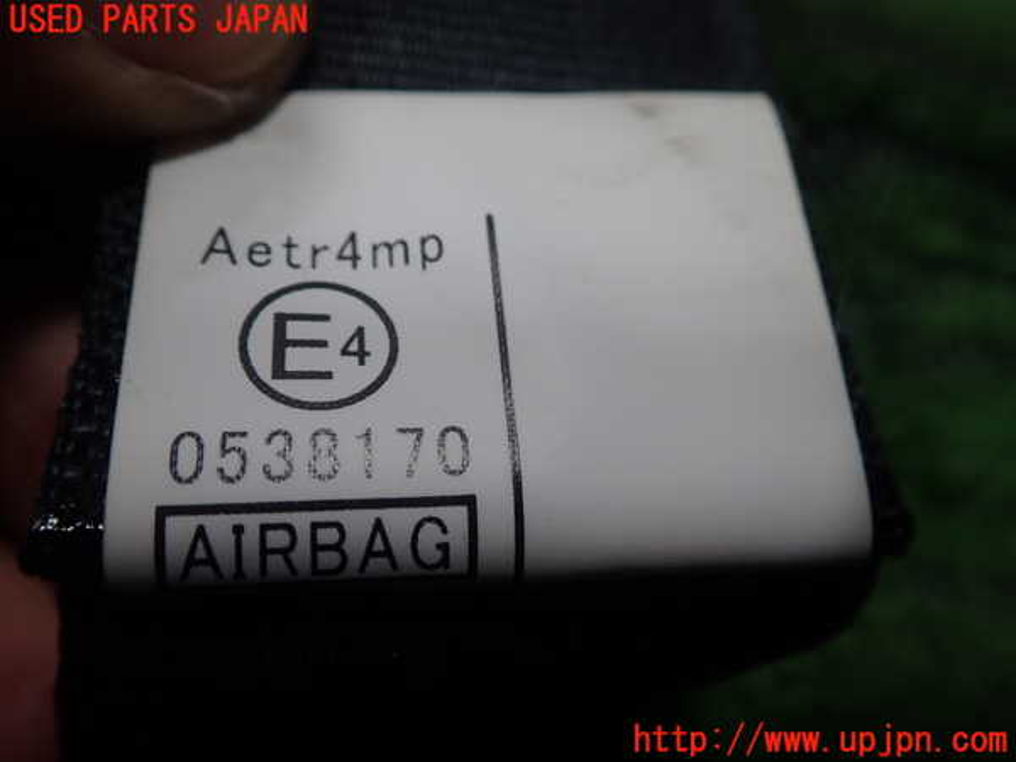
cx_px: 508
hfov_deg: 60.0
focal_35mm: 30
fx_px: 881
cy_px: 381
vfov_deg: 46.8
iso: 100
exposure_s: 1/160
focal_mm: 5.5
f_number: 2.3
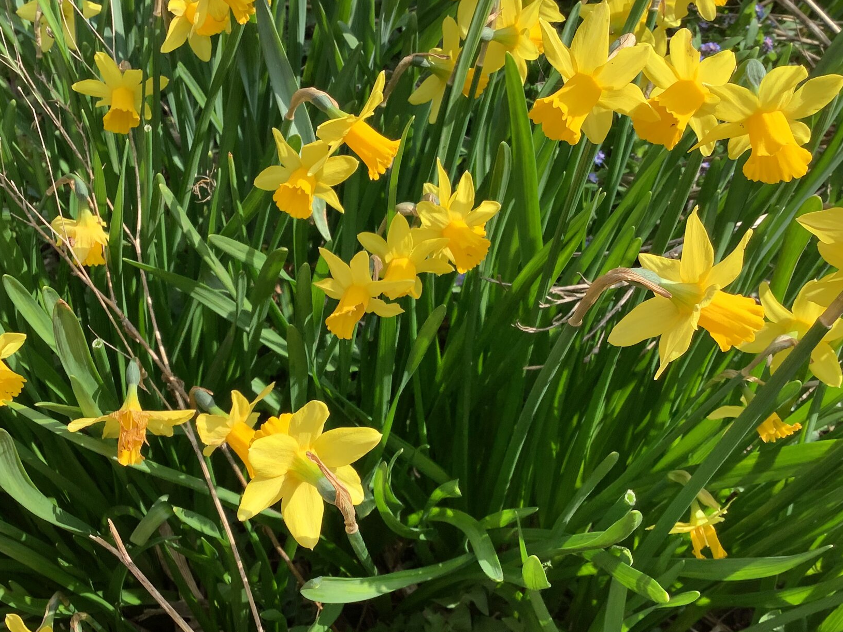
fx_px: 950
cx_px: 346
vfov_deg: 36.8
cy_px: 358
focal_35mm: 39
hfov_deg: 47.6
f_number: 2.4
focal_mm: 3.3
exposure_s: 1/399
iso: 25
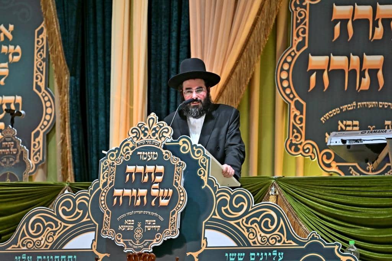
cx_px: 196
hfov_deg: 6.9
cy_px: 130
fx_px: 3265
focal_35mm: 300
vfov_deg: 4.6
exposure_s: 1/250
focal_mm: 200
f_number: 2.8
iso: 400
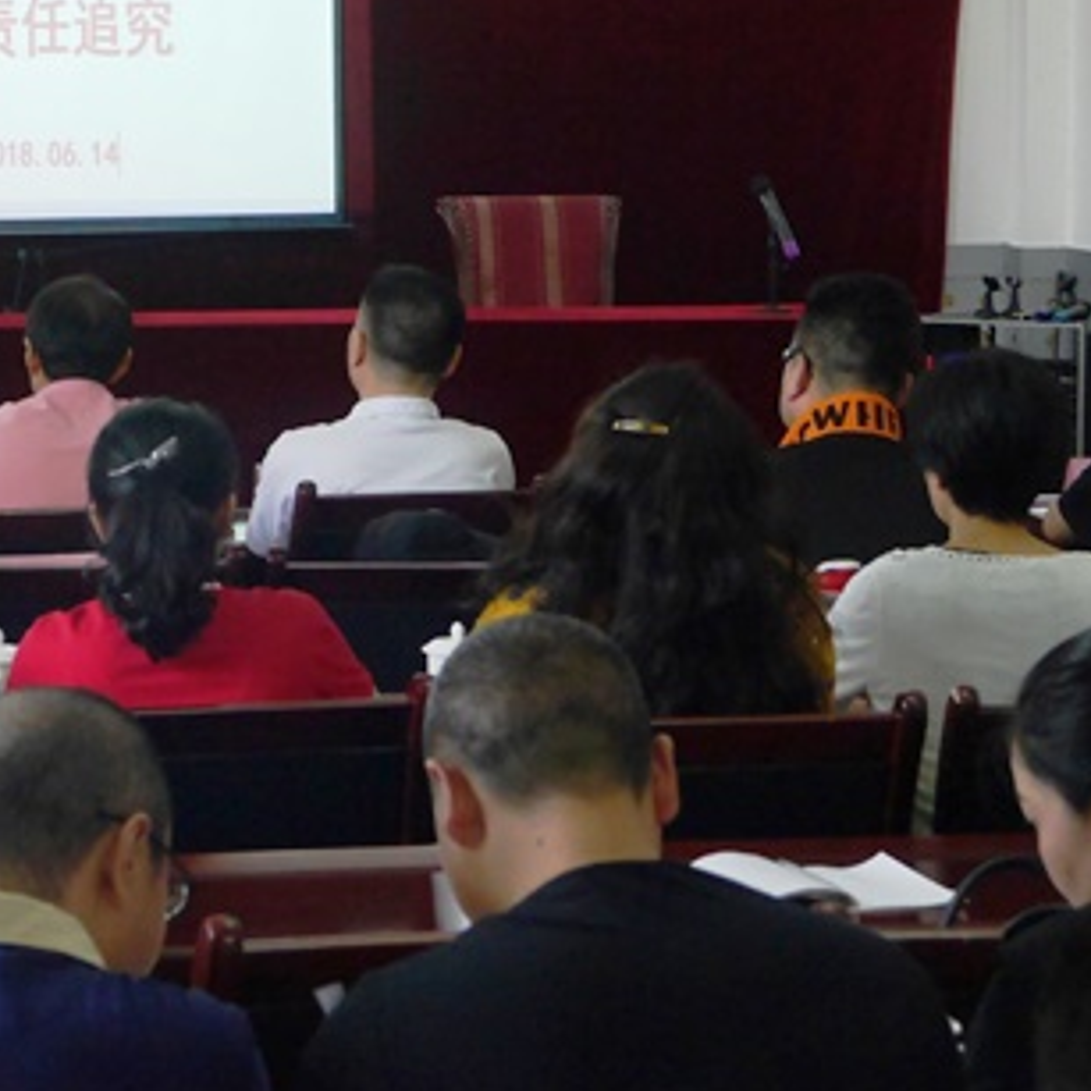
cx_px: 139
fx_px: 4101
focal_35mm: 115
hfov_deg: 15.0
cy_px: 259
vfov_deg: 15.1
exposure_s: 1/60
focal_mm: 25
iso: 1000
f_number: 5.3
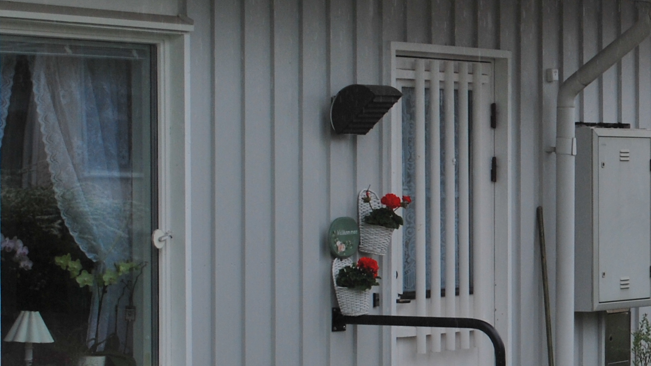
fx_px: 2771
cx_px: 853
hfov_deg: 12.9
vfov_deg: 7.6
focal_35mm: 161
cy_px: 218
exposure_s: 1/200
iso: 100
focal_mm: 35
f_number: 7.1
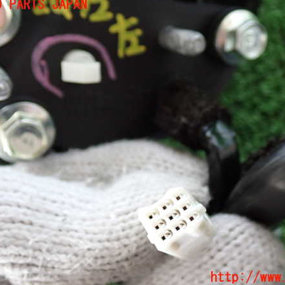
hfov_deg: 34.6
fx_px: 456
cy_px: 141
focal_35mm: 49
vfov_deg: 34.7
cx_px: 163
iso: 640
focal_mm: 7.31
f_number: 2.8
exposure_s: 1/40
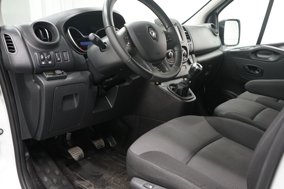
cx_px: 142
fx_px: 260
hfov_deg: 57.2
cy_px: 94
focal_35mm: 33
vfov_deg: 40.0
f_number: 4.5
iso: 800
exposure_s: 1/8
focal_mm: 33
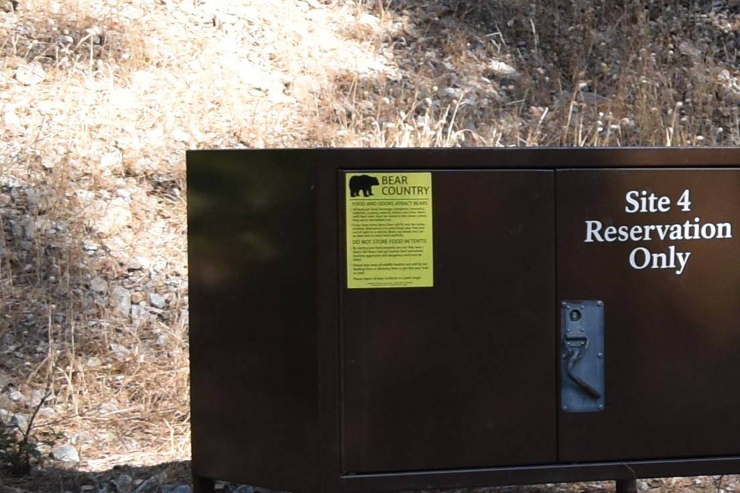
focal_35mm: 204
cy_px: 306
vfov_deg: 6.7
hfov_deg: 9.1
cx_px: 1775
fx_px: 4187
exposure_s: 1/250
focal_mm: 25
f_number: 6.3
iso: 200
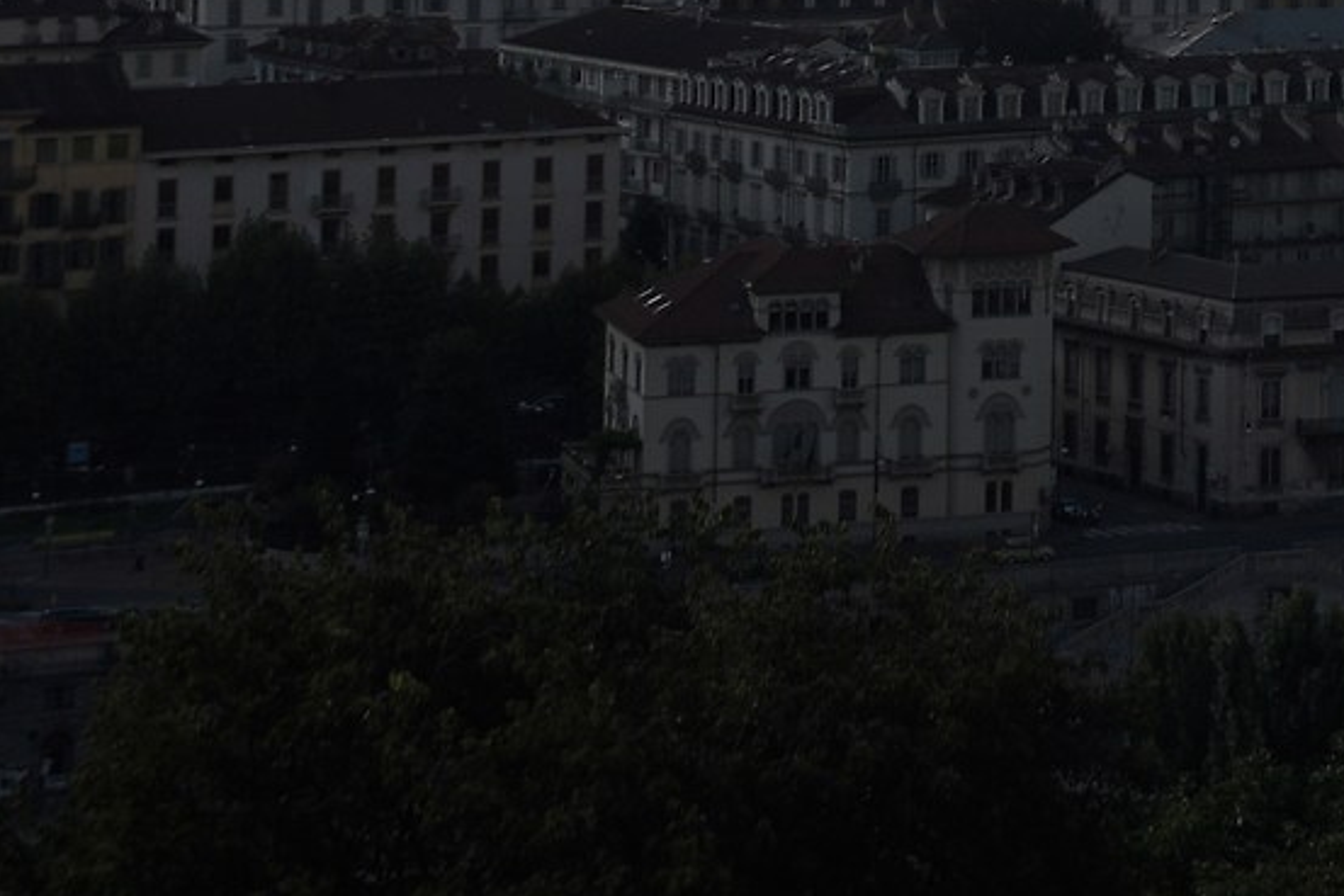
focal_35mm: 139
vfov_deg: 9.2
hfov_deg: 13.8
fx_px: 5190
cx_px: 2080
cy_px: -923
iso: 200
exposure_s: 1/500
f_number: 8
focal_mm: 32
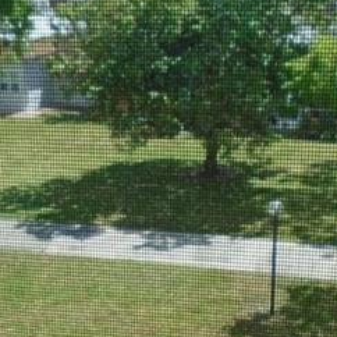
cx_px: 88
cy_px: 272
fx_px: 837
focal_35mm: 76
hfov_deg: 22.6
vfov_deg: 22.4
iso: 100
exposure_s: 1/400
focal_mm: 4.6
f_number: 3.2
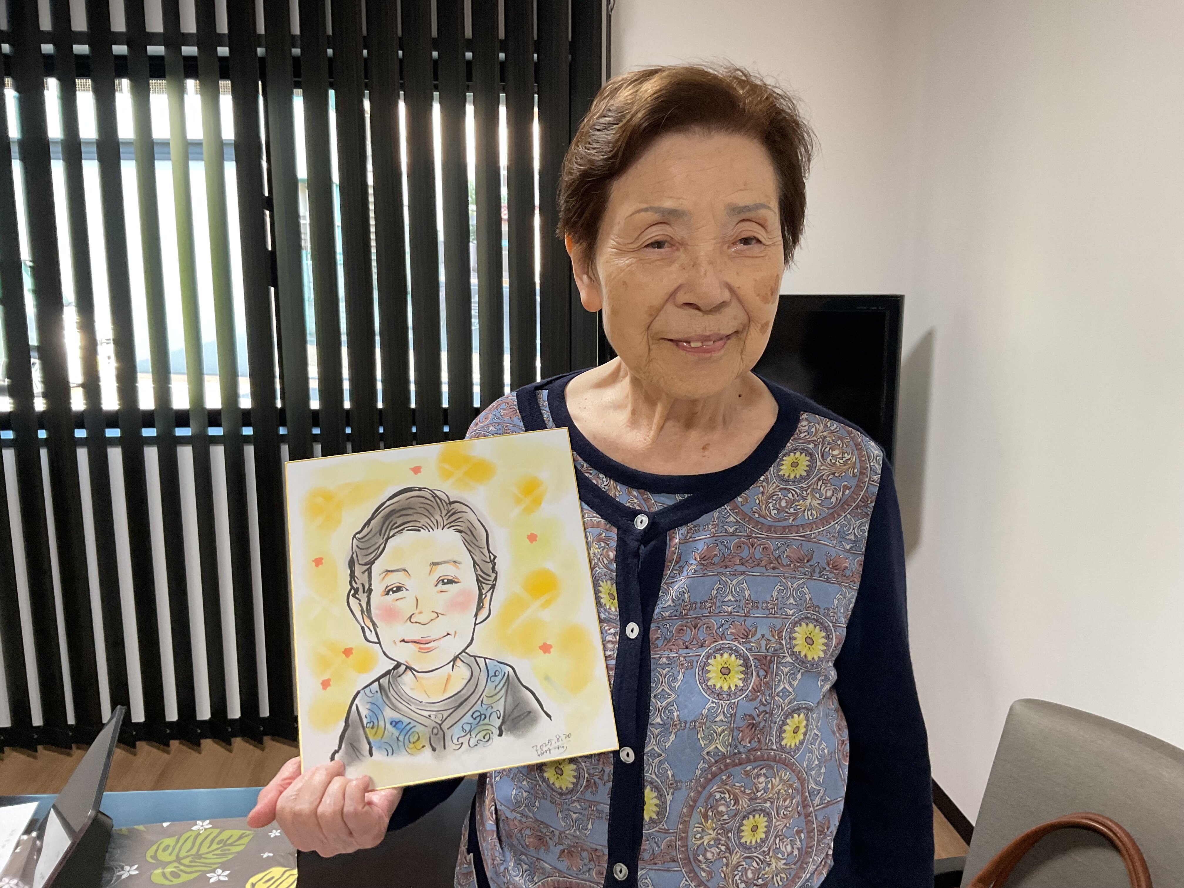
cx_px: 592
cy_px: 444
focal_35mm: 29
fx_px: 992
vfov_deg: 48.2
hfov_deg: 61.7
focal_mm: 3
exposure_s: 1/60
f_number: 1.8
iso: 100
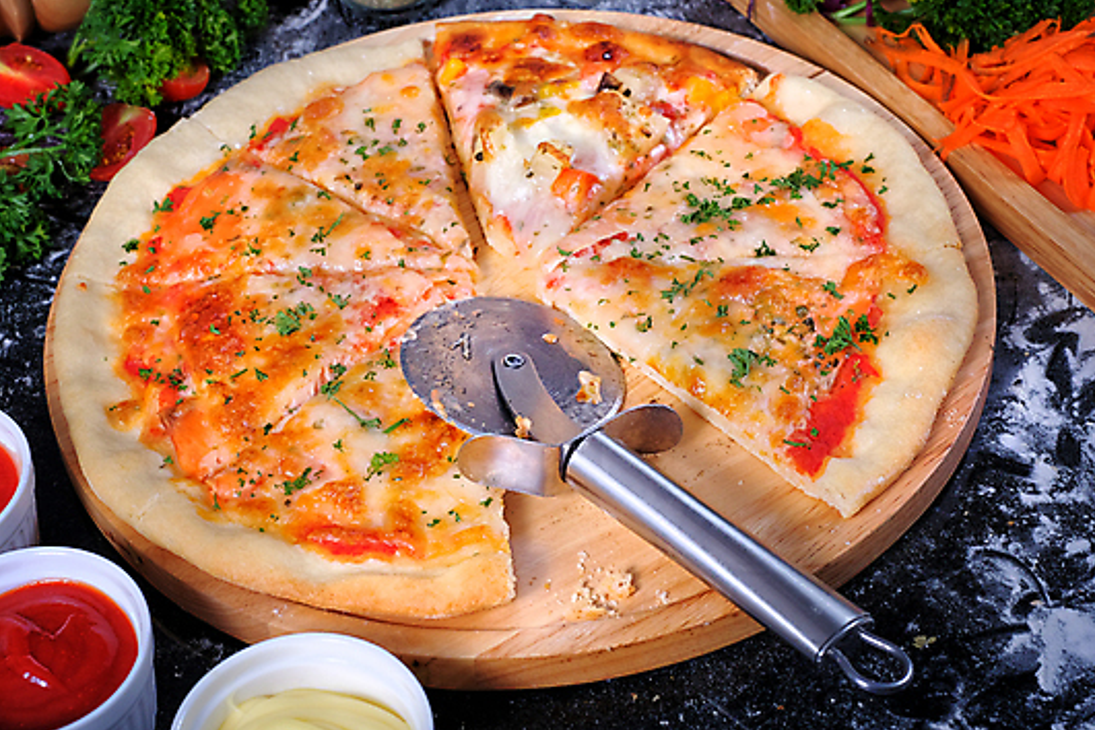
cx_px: 509
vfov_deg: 19.5
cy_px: 373
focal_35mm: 70
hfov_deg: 28.8
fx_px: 2129
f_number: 8
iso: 200
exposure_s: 1/200
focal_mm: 41.4
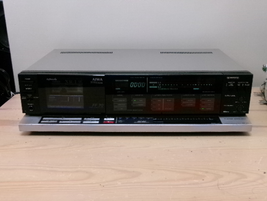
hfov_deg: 43.9
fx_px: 332
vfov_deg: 33.6
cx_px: 134
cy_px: 100
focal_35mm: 43
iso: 800
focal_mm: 7.8
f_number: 4.7
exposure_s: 1/85
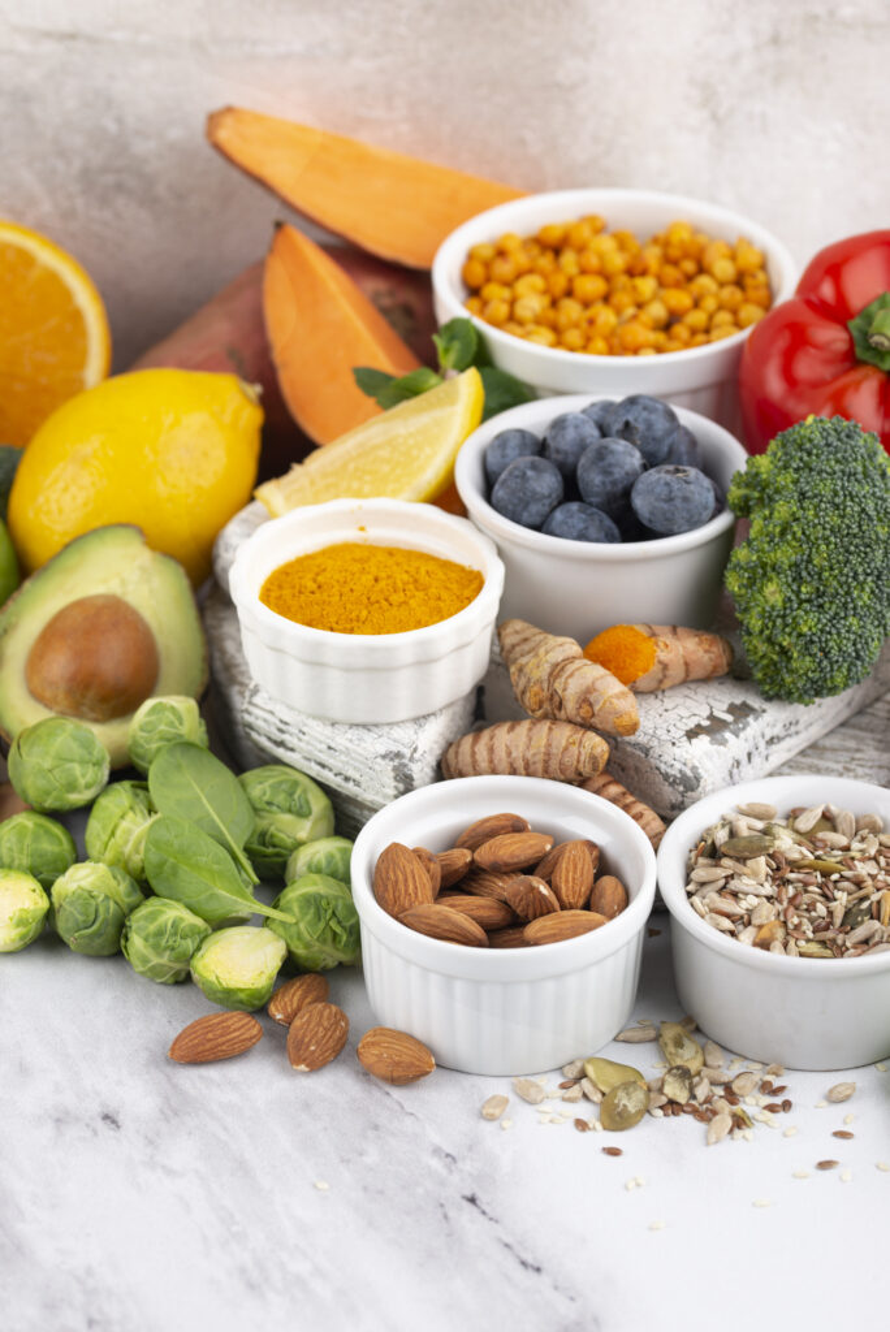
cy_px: 666
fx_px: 3888
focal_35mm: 105
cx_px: 445
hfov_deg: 13.1
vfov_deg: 19.4
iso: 100
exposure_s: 1/100
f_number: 9
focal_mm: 105
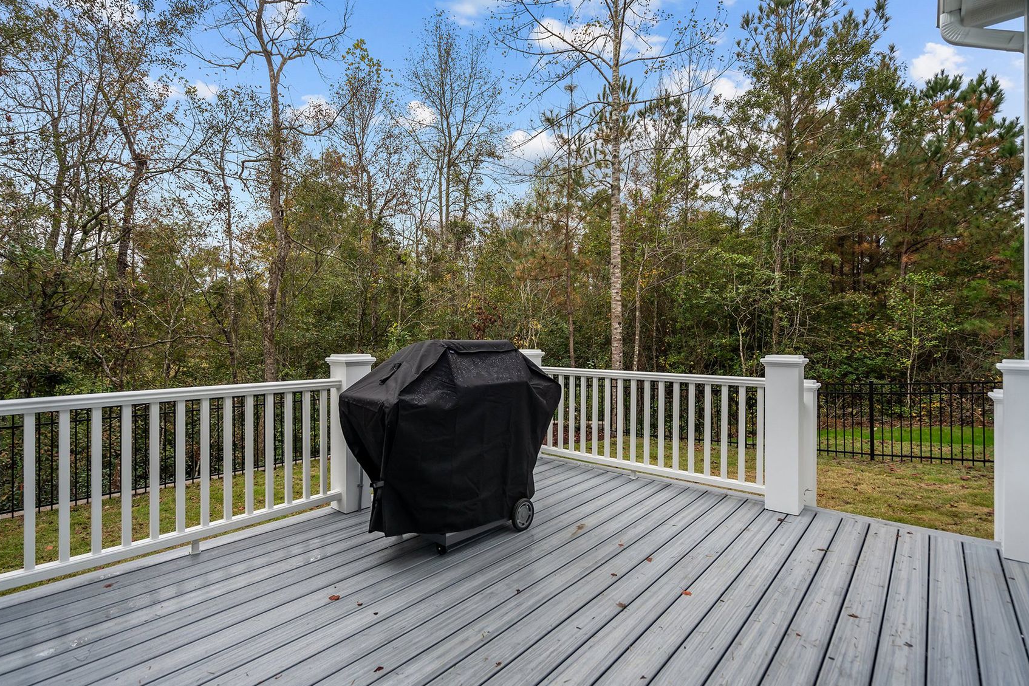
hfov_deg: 93.2
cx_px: 493
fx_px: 486
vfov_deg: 70.4
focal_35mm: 17
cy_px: 335
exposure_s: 1/320
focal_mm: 16
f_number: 4
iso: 400
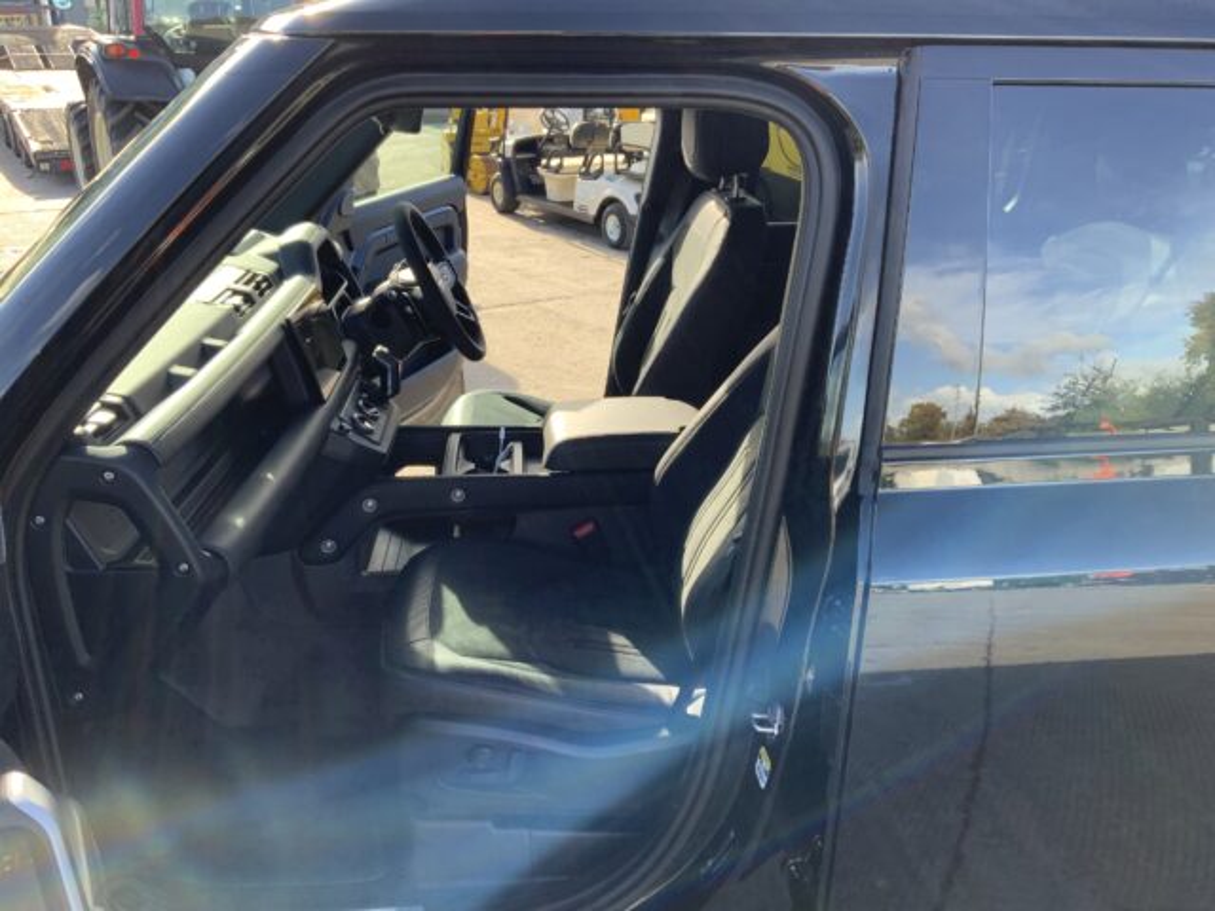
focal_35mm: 29
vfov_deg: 48.2
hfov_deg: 61.7
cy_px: 456
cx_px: 608
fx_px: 1018
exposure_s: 1/169
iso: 16
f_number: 1.8
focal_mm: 3
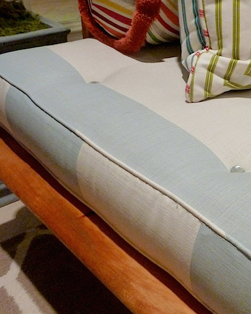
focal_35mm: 45
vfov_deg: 41.2
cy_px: 152
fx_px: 418
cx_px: 215
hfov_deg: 32.1
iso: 400
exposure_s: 1/30
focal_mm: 4.1
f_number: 3.3
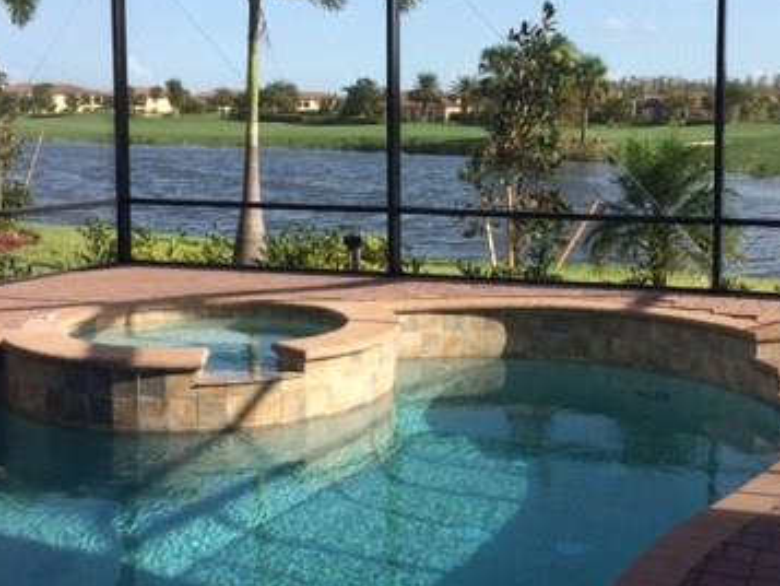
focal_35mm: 52
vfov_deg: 27.9
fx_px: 1172
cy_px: 219
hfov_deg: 36.6
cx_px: 481
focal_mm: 4.15
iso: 32
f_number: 2.2
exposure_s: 1/1080
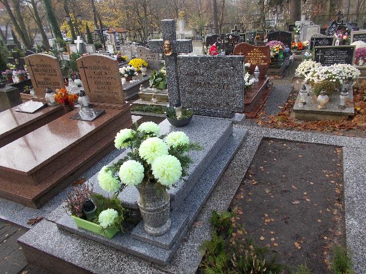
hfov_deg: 67.3
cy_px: 137
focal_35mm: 26
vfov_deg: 53.1
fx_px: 275
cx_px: 183
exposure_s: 1/80
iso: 80
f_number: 3.2
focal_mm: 4.6
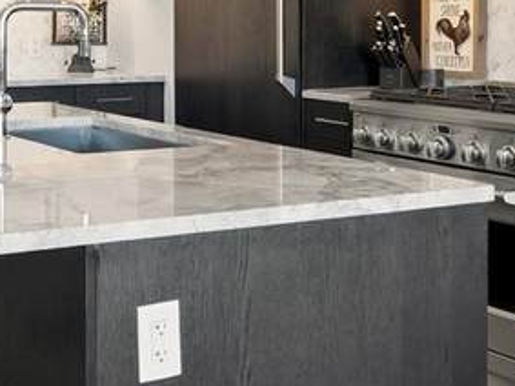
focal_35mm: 74
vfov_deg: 19.3
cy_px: 3
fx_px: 1100
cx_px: 106
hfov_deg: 25.9
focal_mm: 17
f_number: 9
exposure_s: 1/40
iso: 250
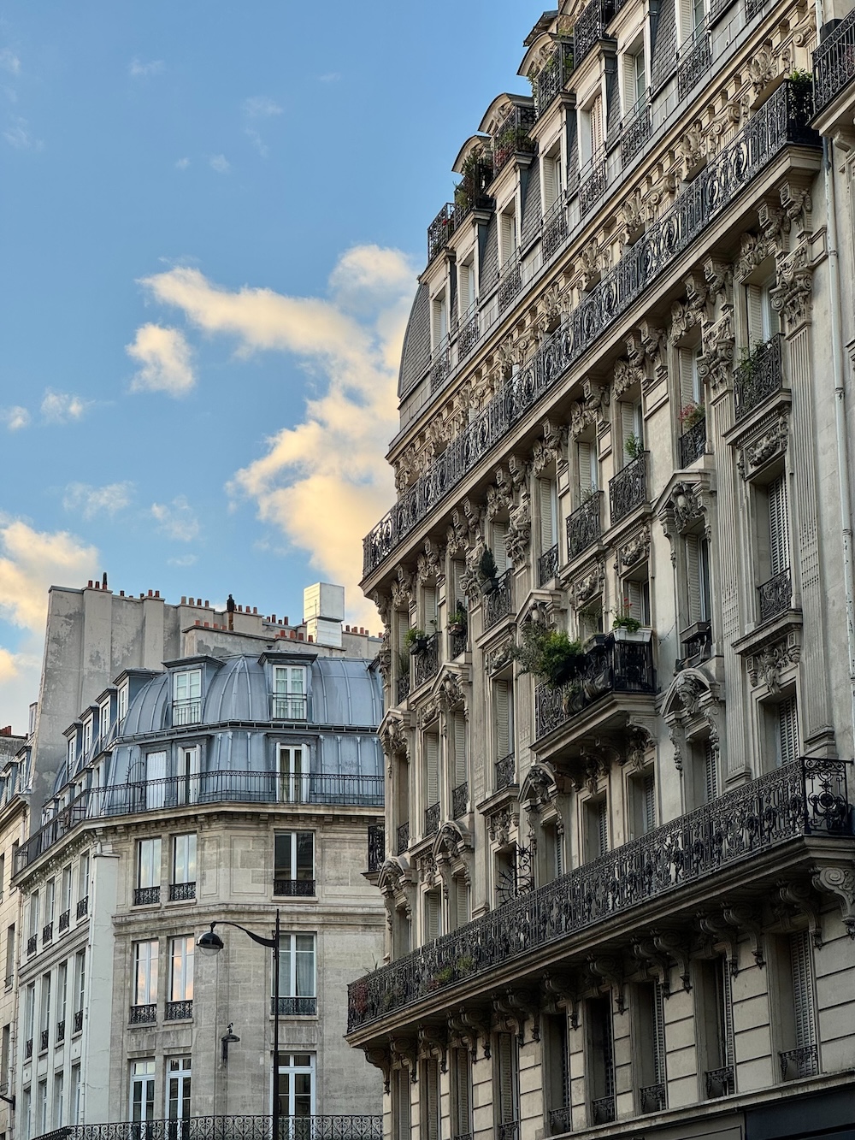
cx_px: 428
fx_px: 2535
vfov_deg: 25.3
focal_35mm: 77
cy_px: 570
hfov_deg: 19.1
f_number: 2.8
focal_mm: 9
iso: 25
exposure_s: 1/129
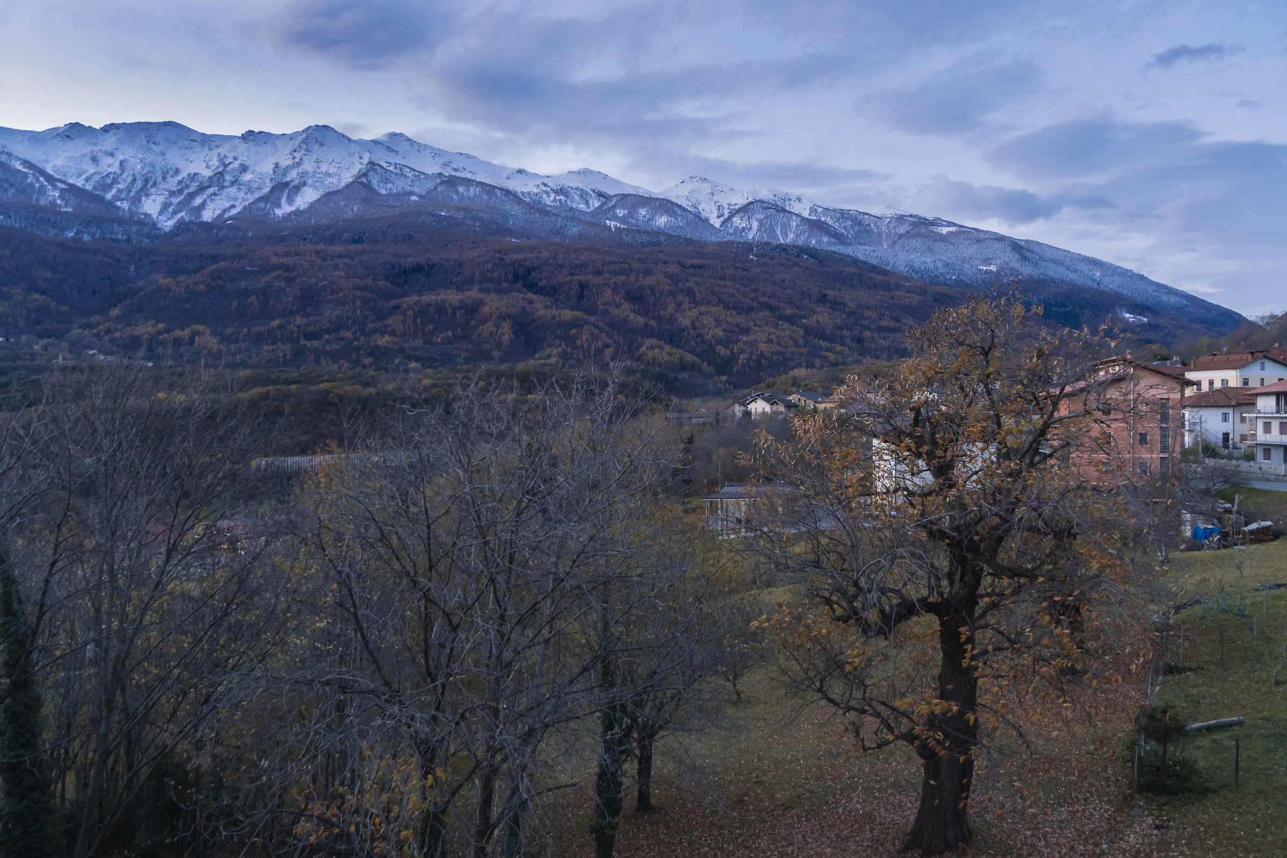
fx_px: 965
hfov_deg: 67.4
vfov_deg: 47.9
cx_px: 644
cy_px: 429
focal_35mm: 27
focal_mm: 18
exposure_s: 1/50
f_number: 4
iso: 1250
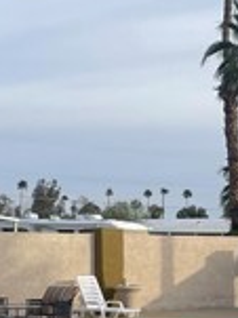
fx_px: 1010
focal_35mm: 110
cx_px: 249
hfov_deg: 13.2
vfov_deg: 17.7
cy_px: 274
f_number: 1.6
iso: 32
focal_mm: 4.2
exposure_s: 1/2257
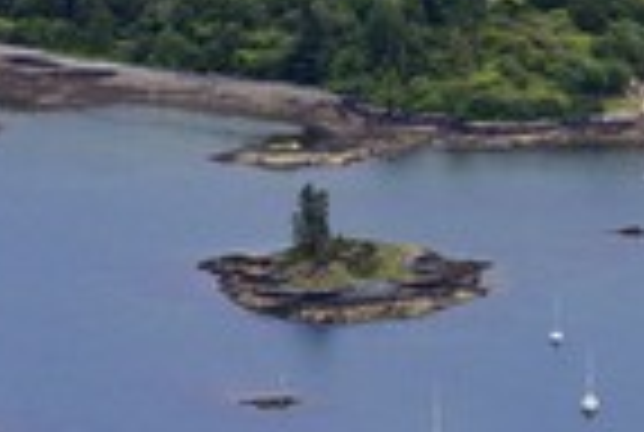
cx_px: 554
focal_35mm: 340
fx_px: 6095
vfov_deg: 4.1
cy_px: 351
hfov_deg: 6.0
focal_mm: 116
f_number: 8
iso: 800
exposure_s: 1/800
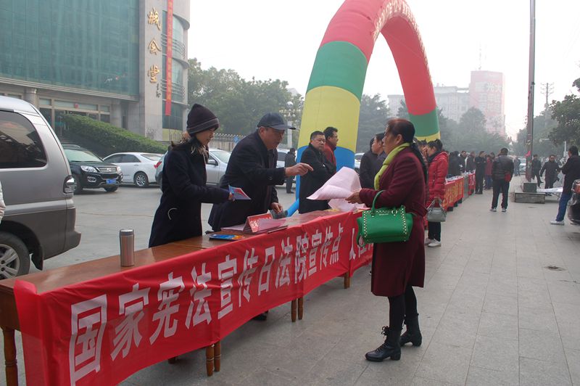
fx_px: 435
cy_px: 193
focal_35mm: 27
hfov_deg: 67.4
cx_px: 290
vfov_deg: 47.9
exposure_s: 1/160
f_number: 6.3
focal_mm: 18
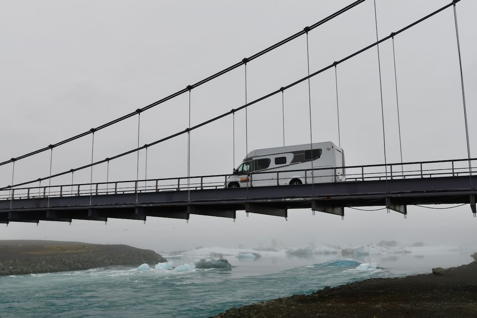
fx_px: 477
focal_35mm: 36
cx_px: 238
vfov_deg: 36.9
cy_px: 159
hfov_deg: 53.1
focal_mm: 24
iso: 220
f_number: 5.6
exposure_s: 1/250
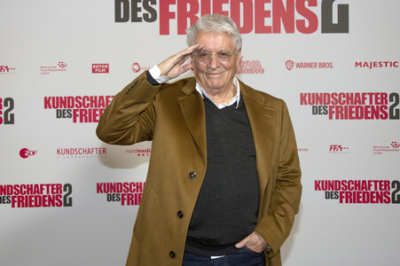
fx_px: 444
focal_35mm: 40
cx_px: 200
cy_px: 133
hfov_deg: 48.5
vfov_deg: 33.4
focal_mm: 40
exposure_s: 1/125
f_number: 6.3
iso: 1600
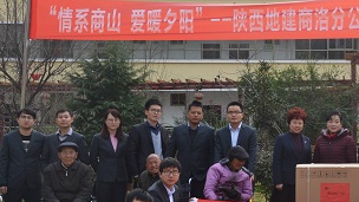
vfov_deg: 14.2
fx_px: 809
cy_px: 125
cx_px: 309
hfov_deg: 24.4
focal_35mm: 85
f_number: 7.1
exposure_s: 1/200
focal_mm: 30
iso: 200
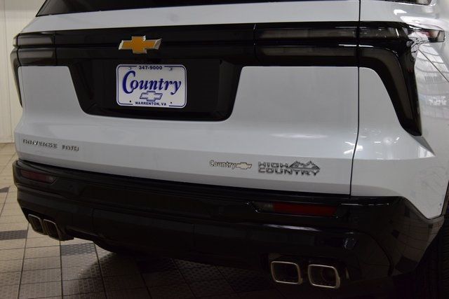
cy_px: 150
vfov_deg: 28.1
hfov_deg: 41.1
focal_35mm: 48
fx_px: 599
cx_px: 224
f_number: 8
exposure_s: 1/60
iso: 1400
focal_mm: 32
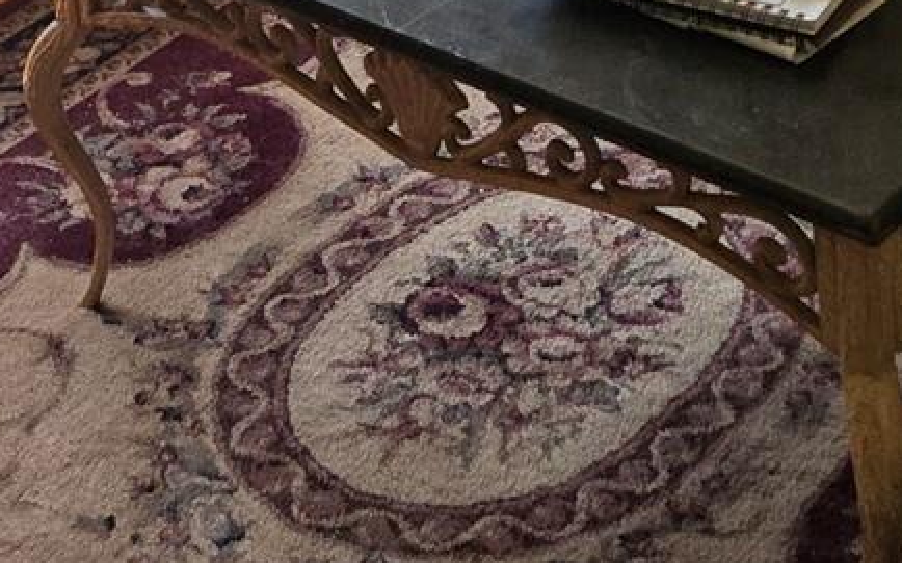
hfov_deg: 18.1
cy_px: -792
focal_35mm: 115
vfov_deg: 10.0
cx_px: 266
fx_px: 2826
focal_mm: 5.4
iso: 160
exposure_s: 1/180
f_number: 1.8
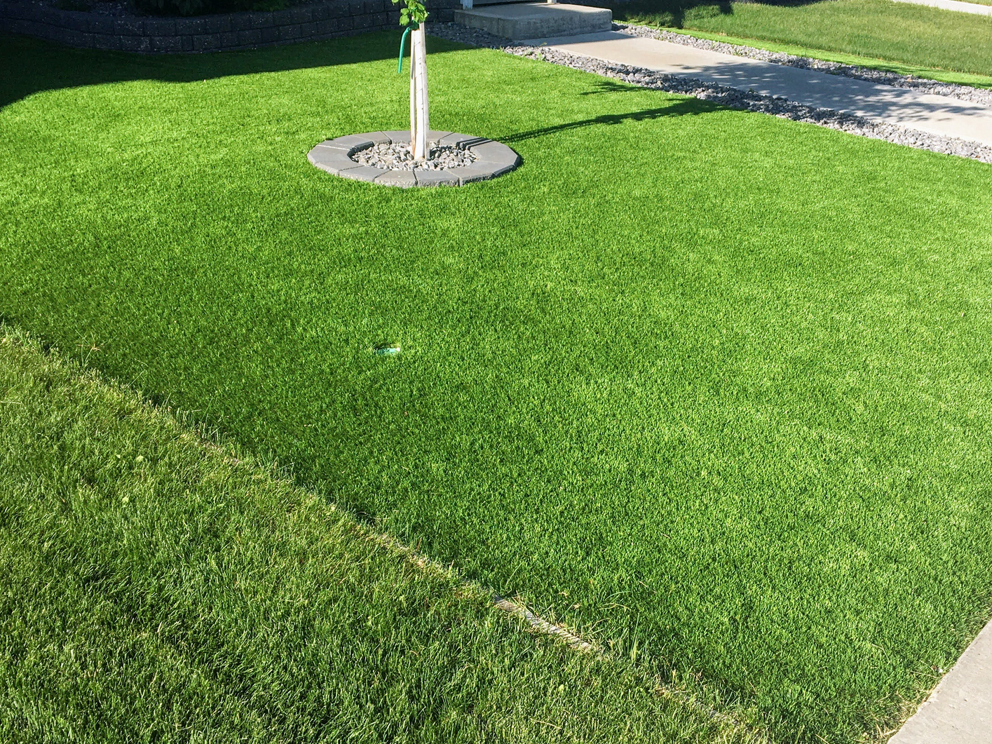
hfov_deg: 45.6
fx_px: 1175
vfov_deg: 35.1
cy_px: 350
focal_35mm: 41
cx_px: 570
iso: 25
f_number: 2.2
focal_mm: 4.15
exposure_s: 1/1012
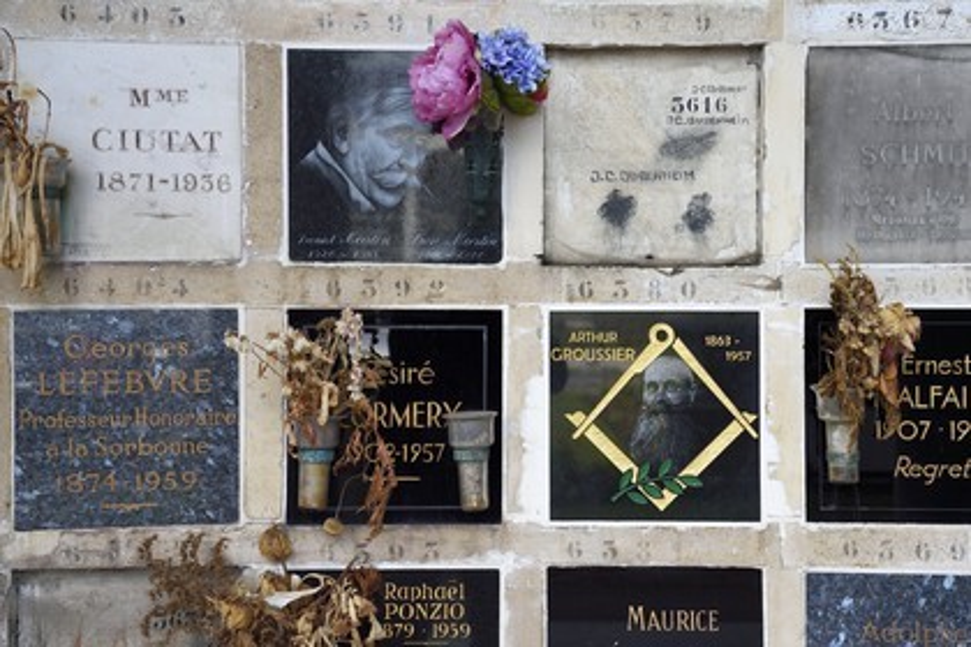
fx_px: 1564
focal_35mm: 58
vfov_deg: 23.4
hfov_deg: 34.5
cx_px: 486
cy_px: 324
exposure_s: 1/200
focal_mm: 58
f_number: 6.3
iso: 400
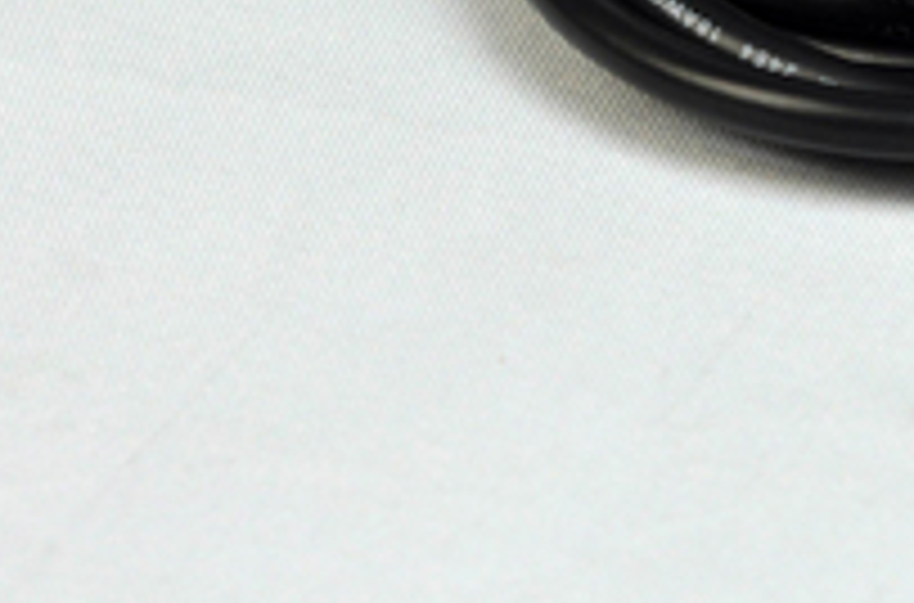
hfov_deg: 9.1
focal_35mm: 222
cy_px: -202
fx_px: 5619
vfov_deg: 6.1
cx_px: 1234
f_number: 5.6
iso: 400
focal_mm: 50
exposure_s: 1/125
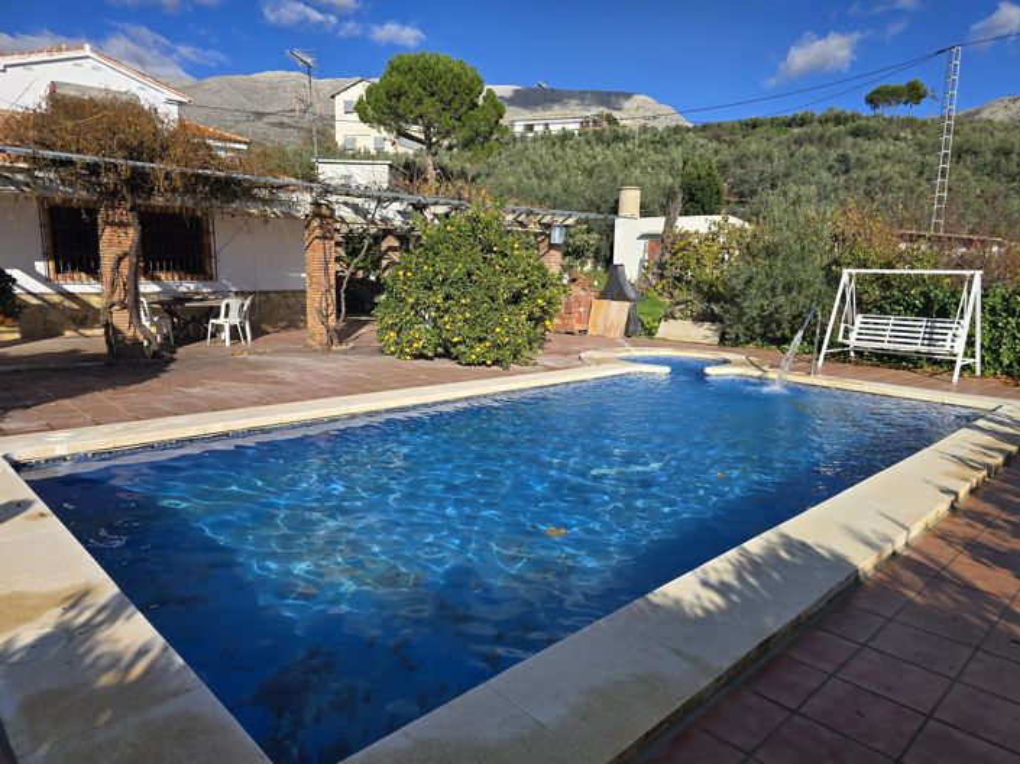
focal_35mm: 23
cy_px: 382
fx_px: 677
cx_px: 510
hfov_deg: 74.0
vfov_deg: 58.8
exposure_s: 1/1073
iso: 12
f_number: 1.7
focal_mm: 6.3
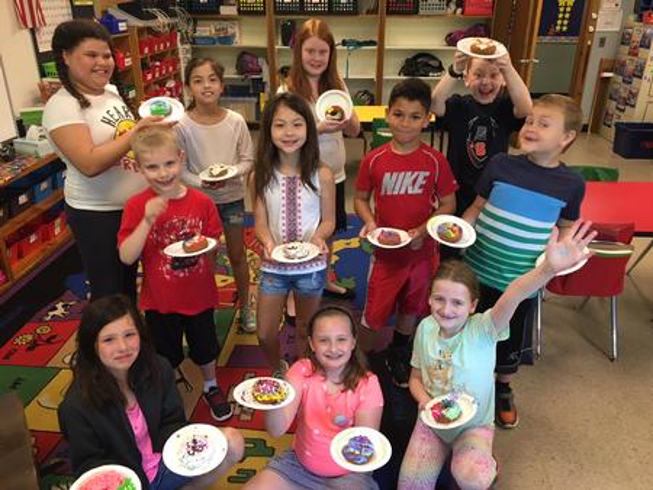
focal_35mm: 29
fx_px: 547
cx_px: 326
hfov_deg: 61.6
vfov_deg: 48.3
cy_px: 245
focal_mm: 4.15
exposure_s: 1/30
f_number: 2.2
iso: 80
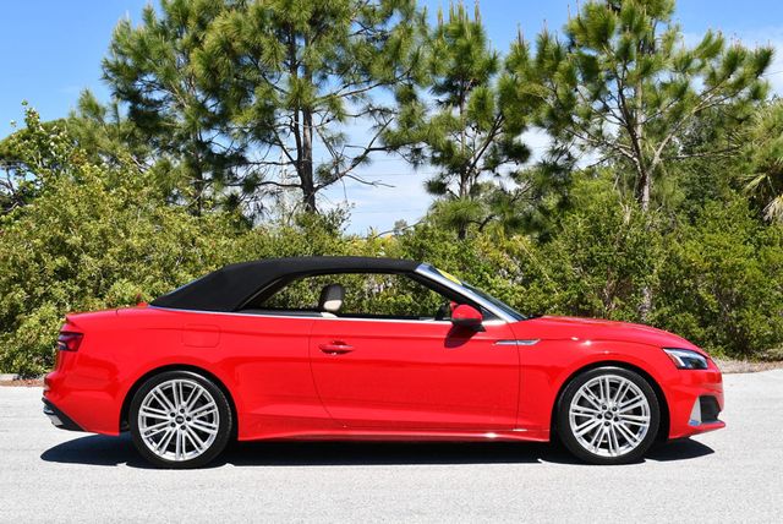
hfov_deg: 35.6
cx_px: 392
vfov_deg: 24.2
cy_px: 262
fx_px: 1219
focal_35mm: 56
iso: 110
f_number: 8
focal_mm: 28
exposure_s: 1/250
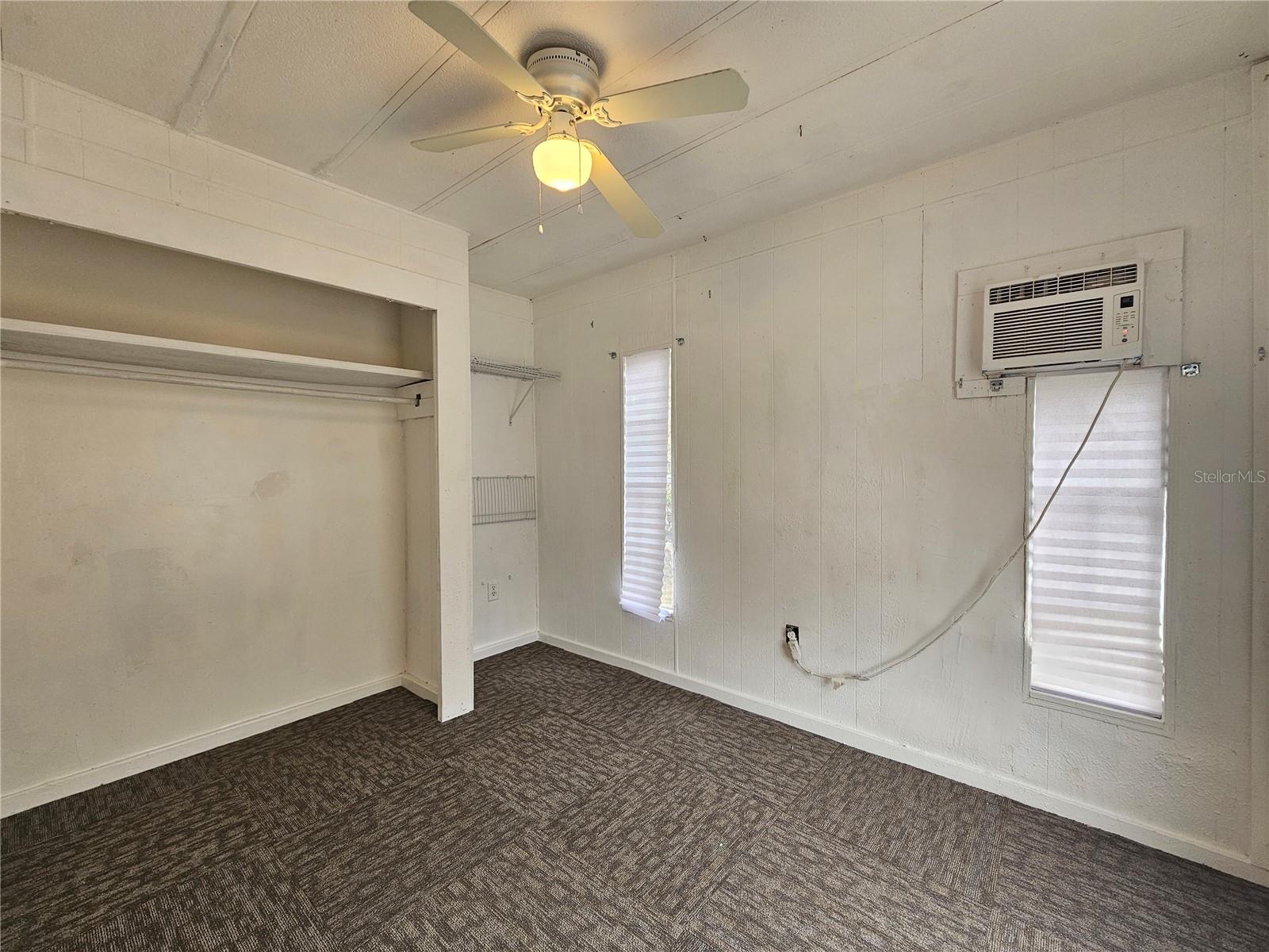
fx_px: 477
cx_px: 634
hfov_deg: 106.2
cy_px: 476
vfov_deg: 89.9
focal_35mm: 13
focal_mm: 2.2
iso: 80
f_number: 2.2
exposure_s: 1/60
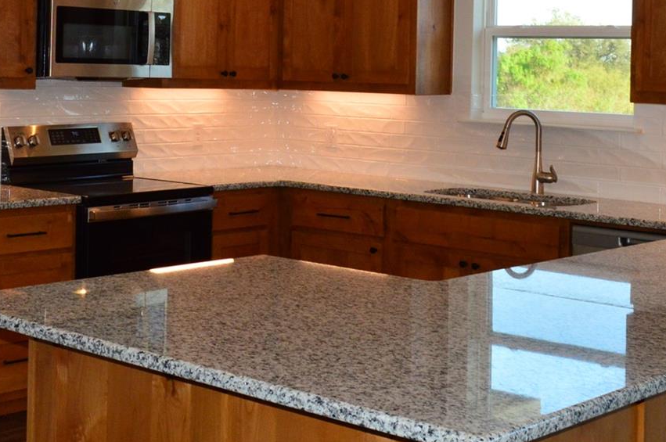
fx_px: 1201
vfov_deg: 20.5
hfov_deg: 30.7
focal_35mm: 65
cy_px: 50
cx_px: 214
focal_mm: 18
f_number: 7.1
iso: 800
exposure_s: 1/200
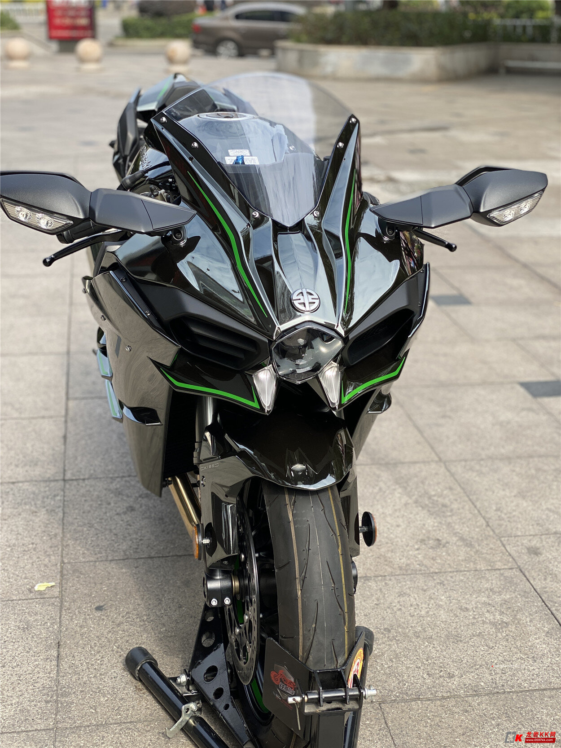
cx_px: 280
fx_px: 1123
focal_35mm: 52
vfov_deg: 36.8
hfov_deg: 28.0
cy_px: 374
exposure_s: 1/436
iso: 20
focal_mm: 6
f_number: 2
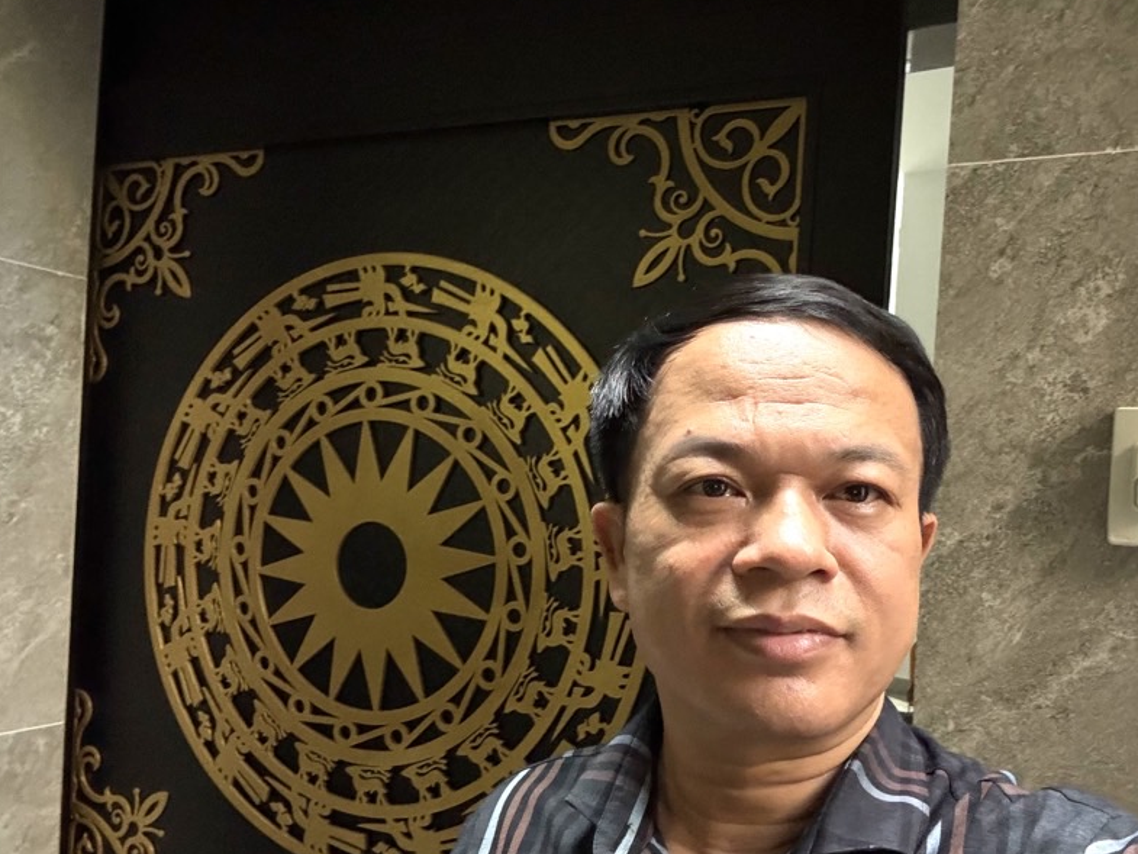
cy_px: 512
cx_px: 686
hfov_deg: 59.4
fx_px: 986
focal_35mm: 30
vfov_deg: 46.5
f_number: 1.9
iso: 500
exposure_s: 1/25
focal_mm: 2.69
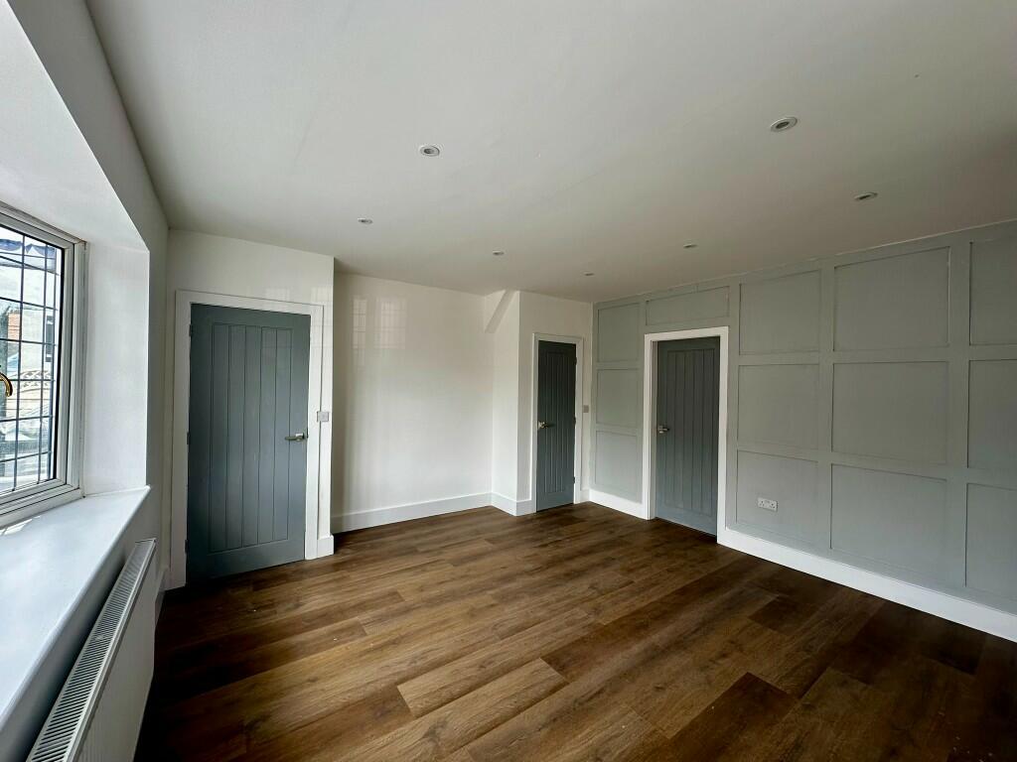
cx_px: 508
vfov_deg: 85.7
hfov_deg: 102.1
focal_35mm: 14
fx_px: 411
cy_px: 381
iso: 40
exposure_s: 1/99
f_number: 2.2
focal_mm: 2.22
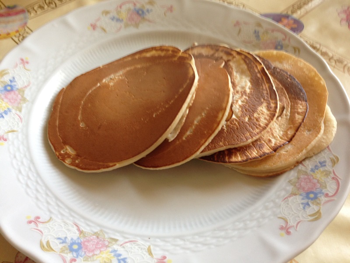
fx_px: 334
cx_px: 175
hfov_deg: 55.4
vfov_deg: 42.9
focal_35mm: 33
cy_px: 132
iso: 80
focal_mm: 4.12
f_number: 2.4
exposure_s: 1/20
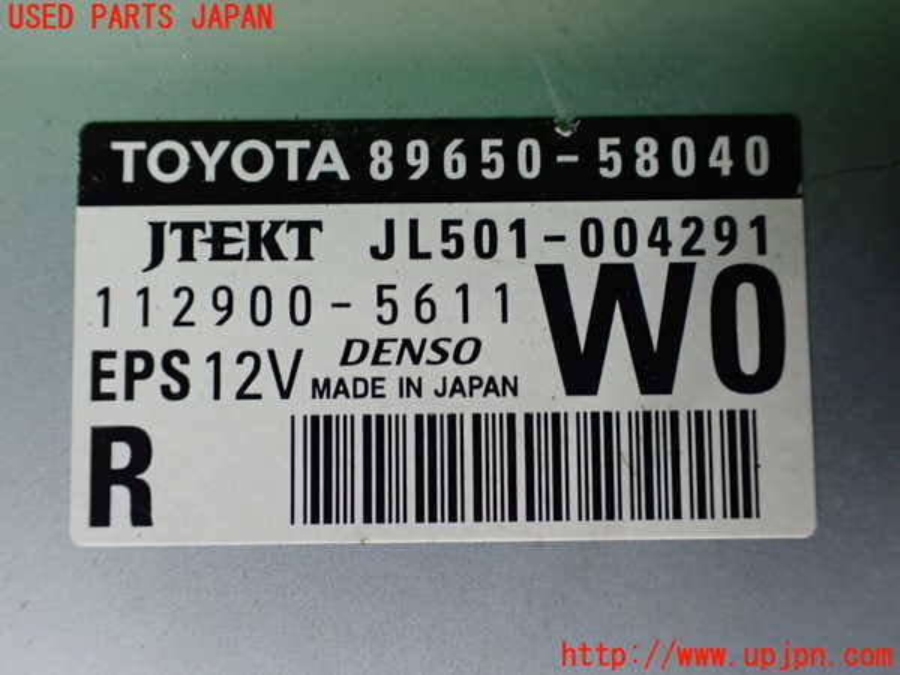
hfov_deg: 60.0
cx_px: 450
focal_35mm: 30
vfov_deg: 46.8
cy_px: 338
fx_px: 780
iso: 800
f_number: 2.3
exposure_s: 1/80
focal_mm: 5.4
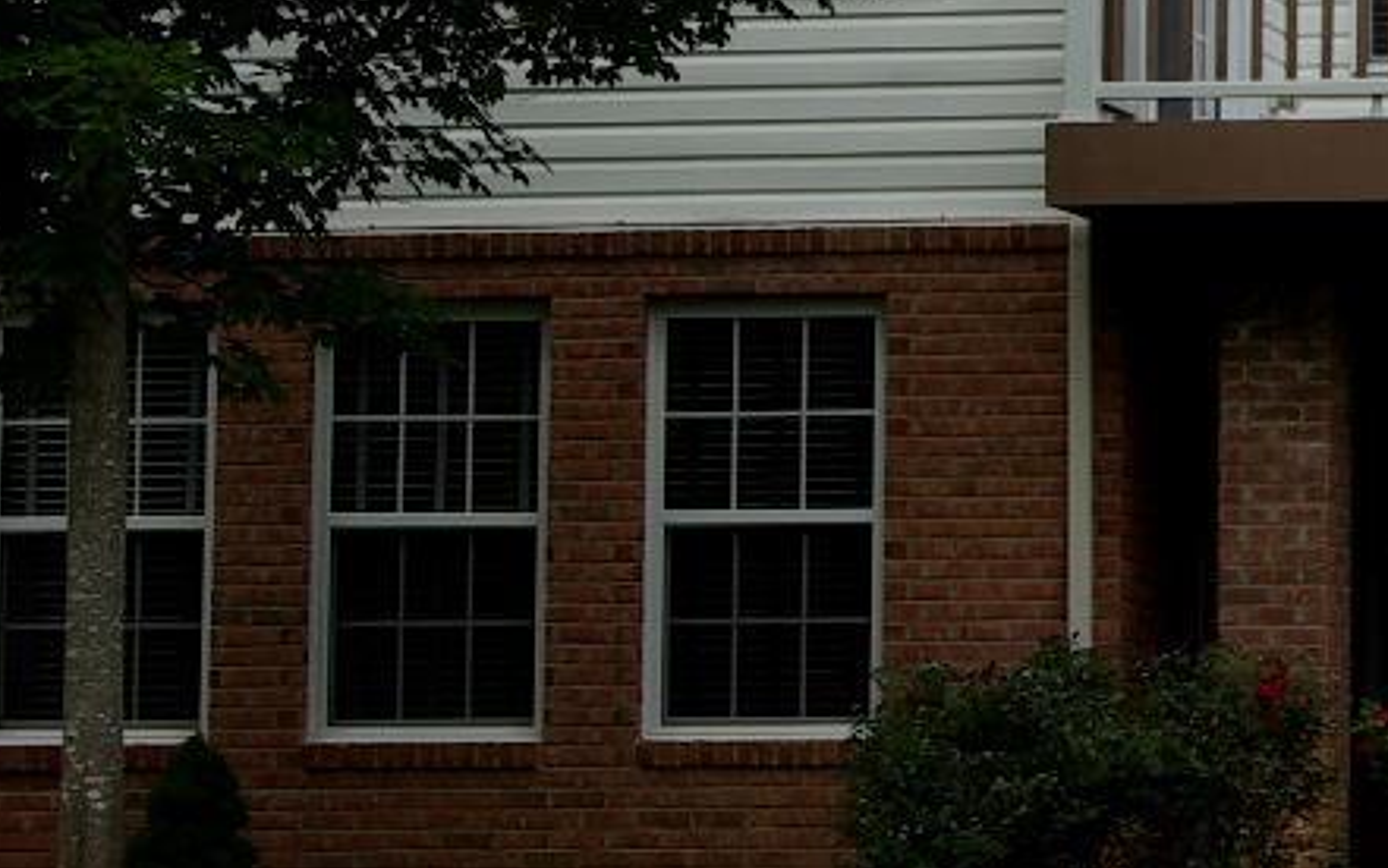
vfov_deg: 5.9
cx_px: 1964
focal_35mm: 221
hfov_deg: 9.3
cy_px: -69
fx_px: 8367
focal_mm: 35
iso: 100
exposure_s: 1/180
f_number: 8
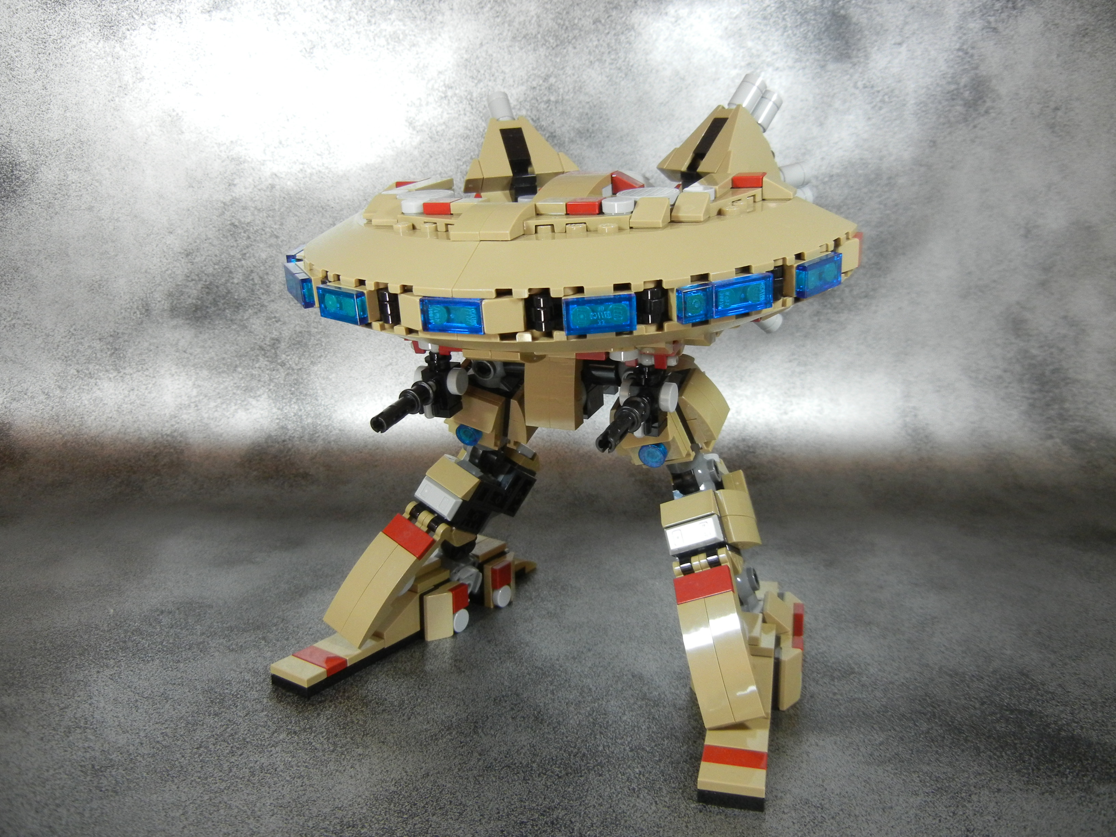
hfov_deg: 60.0
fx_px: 967
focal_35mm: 30
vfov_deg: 46.8
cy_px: 418
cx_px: 558
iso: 400
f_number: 3.5
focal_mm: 5.4
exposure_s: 1/54.8
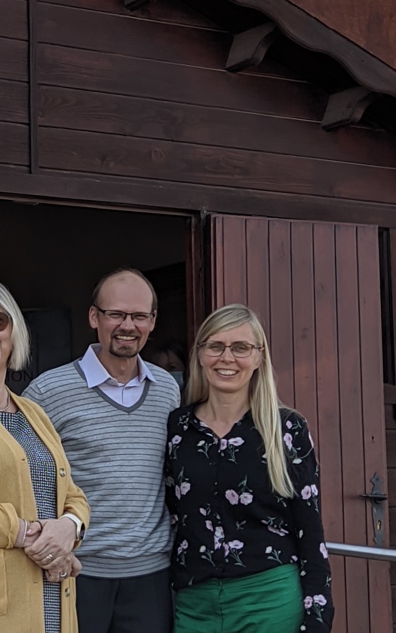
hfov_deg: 13.0
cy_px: 378
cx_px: -126
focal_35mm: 97
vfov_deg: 21.4
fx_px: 1675
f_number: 1.79
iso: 38
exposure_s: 1/633
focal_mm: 4.71
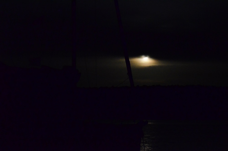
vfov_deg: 13.0
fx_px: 663
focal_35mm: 105
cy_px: 76
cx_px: 114
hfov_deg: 19.5
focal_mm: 70
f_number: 4.5
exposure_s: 1/5
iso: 6400
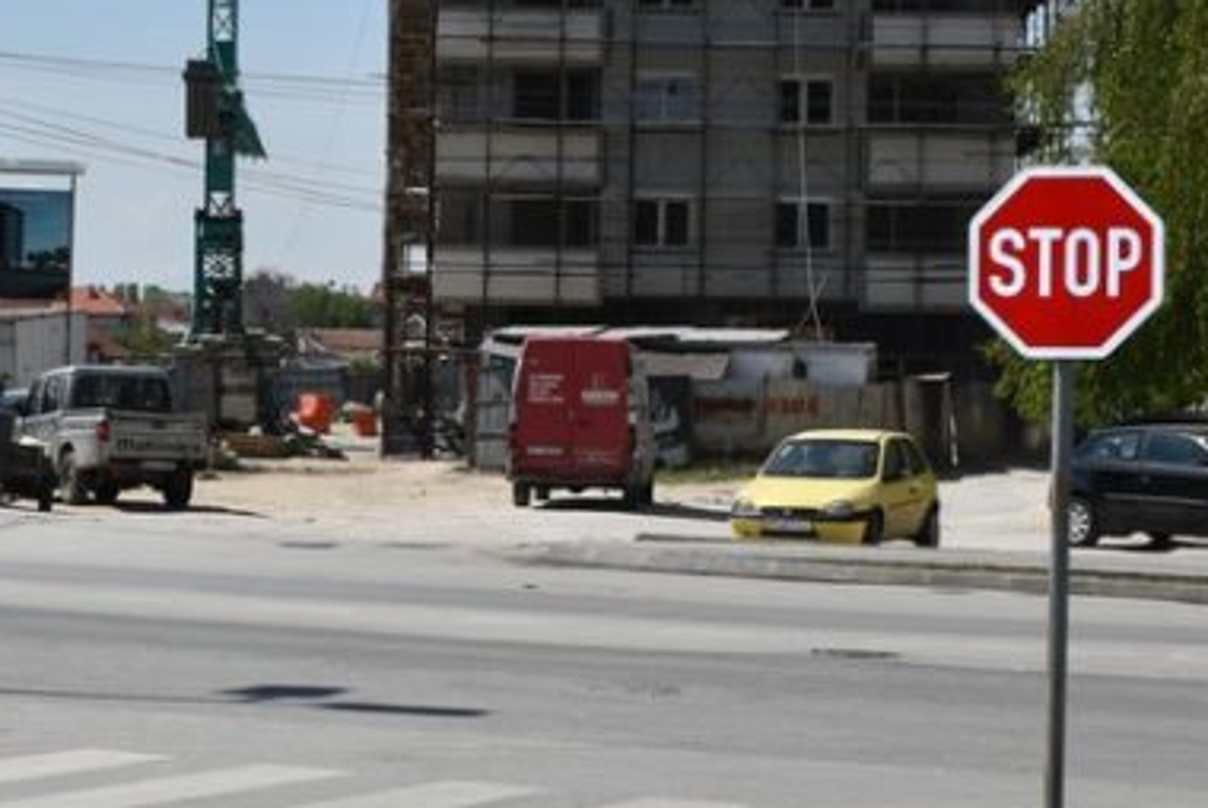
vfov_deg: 12.9
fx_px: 3560
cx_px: 273
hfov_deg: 19.1
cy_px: 474
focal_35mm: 106
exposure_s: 1/200
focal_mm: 35
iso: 100
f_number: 13
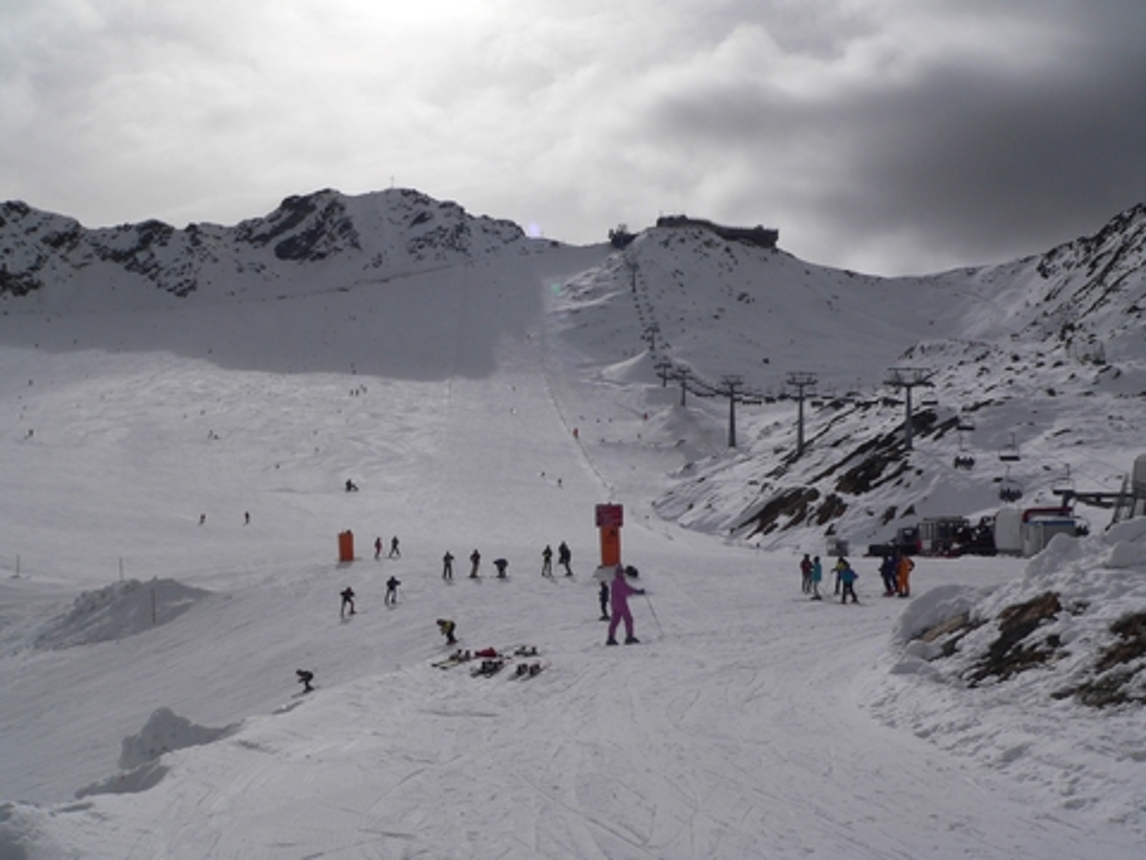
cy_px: 430
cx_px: 573
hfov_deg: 51.4
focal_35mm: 36
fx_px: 1192
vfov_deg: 39.7
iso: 80
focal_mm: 6
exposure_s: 1/1000
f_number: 8
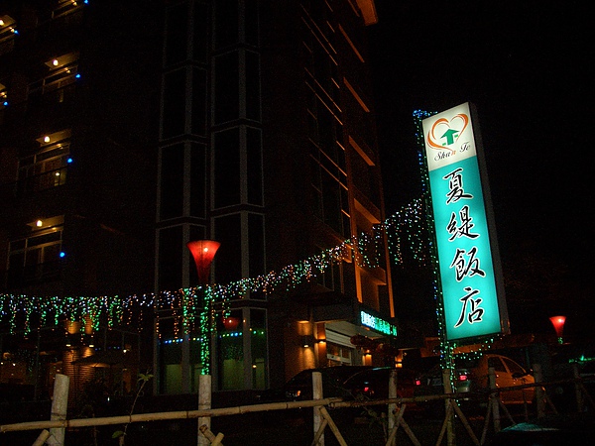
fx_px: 602
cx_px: 298
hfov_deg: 52.6
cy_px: 223
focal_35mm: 35
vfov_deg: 40.7
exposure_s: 1/60
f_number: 2.6
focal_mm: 5.8
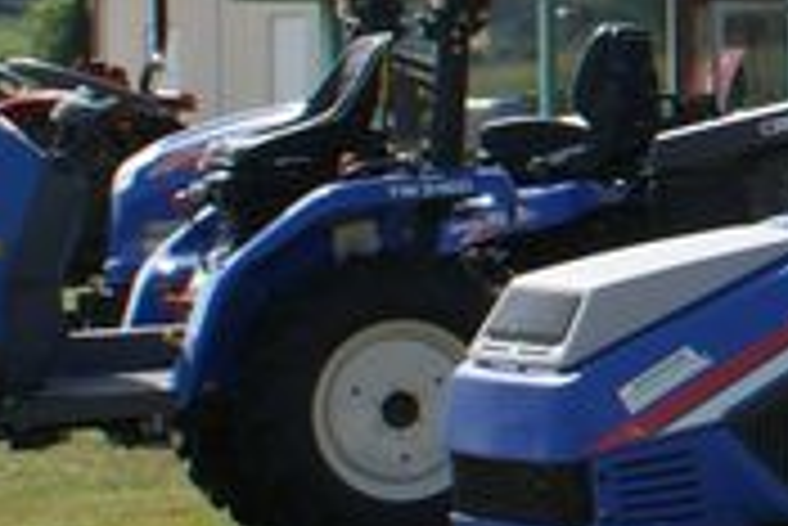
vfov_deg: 6.0
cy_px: 9
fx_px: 4995
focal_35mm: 228
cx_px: 1824
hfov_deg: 8.3
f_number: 11
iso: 100
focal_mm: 26
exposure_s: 1/125
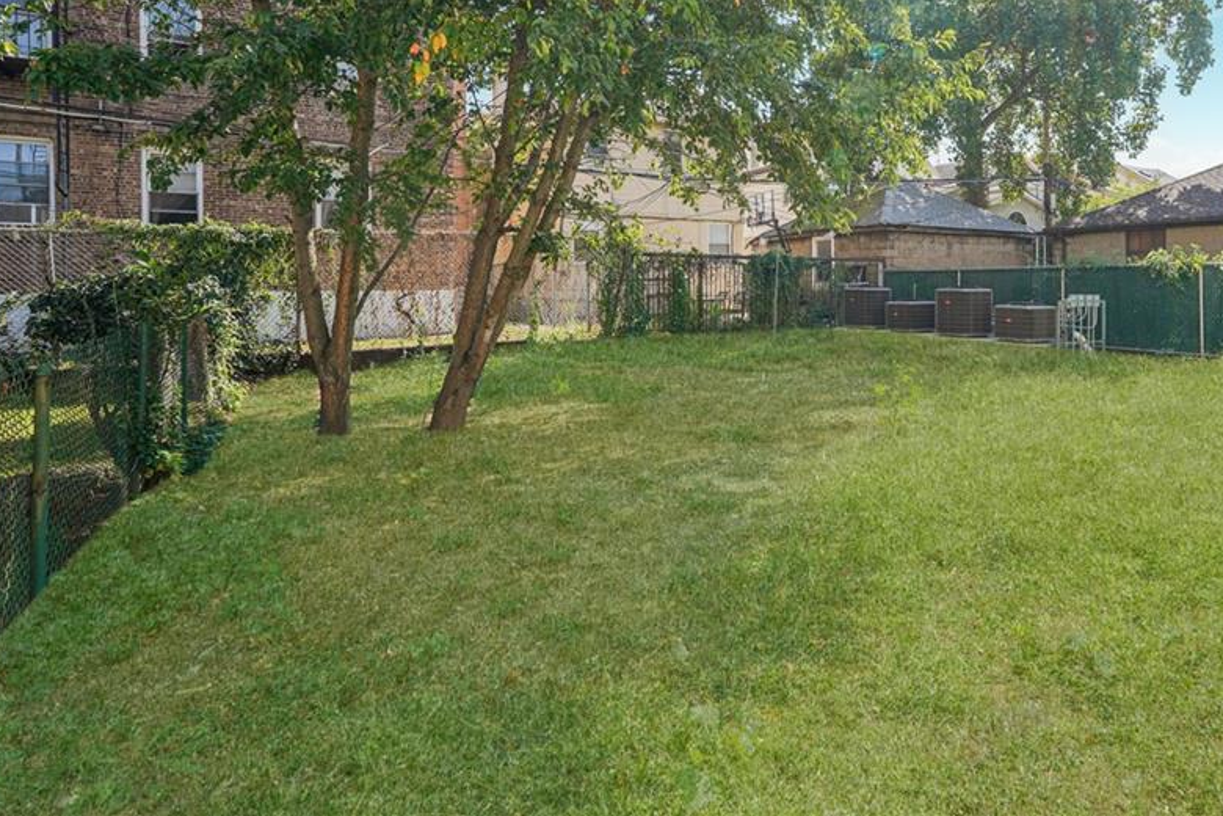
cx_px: 784
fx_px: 713
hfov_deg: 79.3
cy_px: 282
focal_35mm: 21
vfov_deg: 58.4
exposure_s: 1/160
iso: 100
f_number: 8
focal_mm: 16
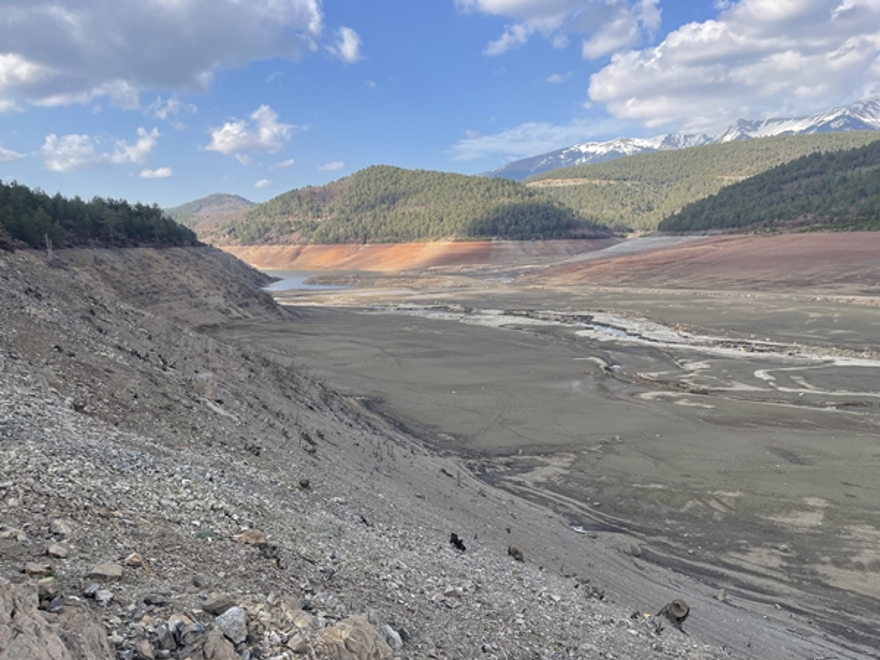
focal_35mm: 26
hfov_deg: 67.3
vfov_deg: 53.1
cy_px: 330
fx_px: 661
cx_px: 440
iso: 32
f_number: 1.6
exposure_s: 1/1667
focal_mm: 4.2
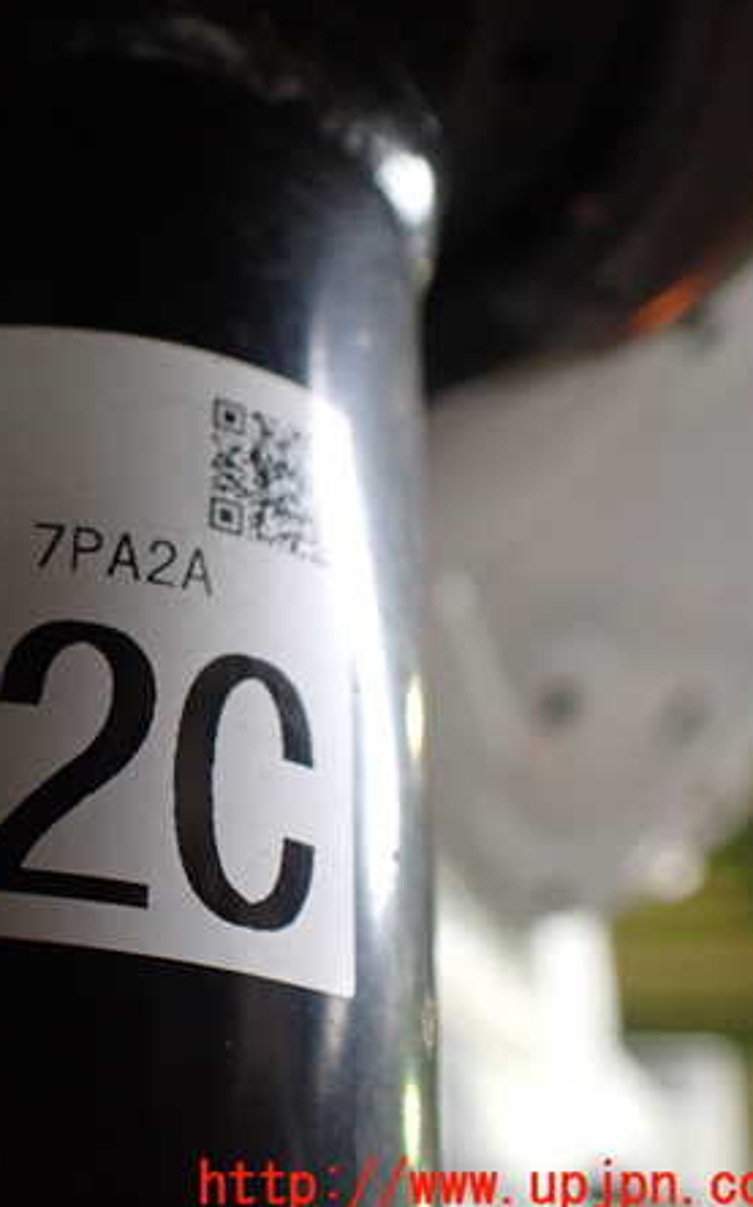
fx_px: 1414
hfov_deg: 28.0
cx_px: -3
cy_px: 609
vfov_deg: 46.2
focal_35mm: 43
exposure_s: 1/80
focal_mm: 5.4
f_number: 2.3
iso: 800
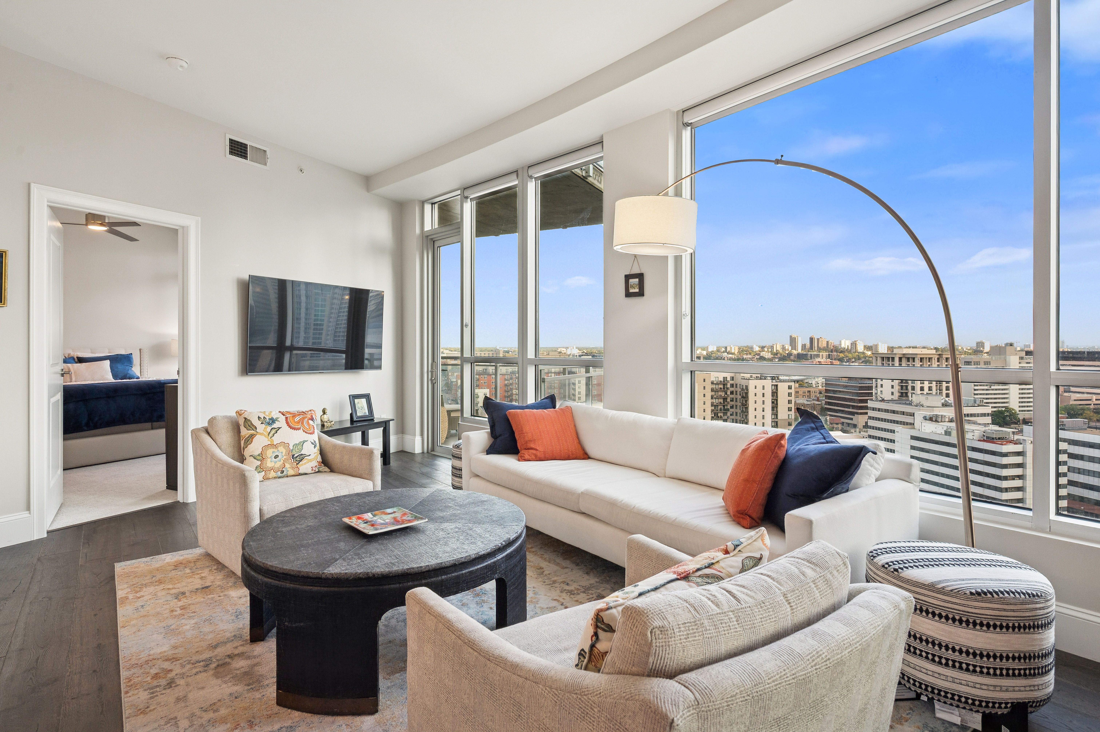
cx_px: 550
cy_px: 366
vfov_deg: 67.3
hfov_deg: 90.0
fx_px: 550
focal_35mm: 18
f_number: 9
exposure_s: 1/125
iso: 400
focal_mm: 18
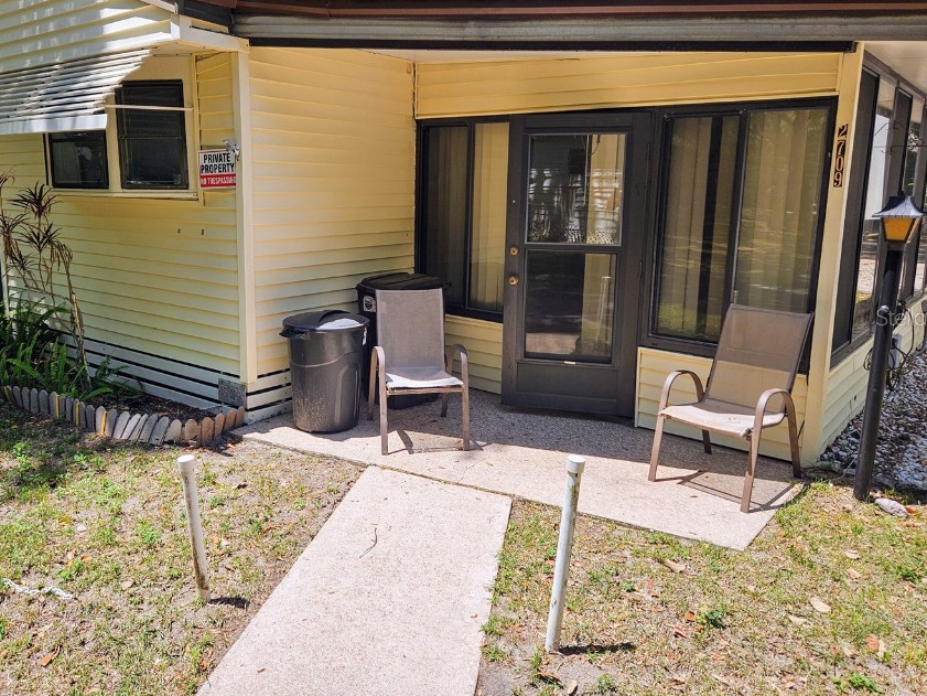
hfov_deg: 63.3
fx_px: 750
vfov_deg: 49.7
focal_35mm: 28
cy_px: 317
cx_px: 416
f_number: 1.8
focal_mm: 5.4
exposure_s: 1/1132
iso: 25
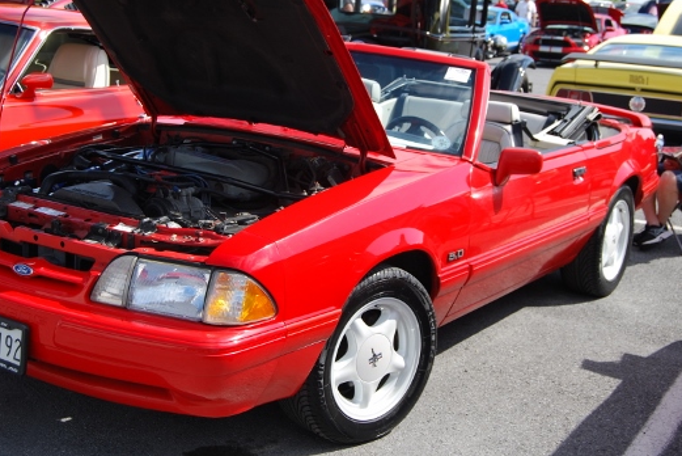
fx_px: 1118
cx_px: 321
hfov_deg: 33.9
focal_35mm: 59
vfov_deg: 23.0
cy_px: 181
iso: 100
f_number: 7.1
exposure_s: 1/200
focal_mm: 32
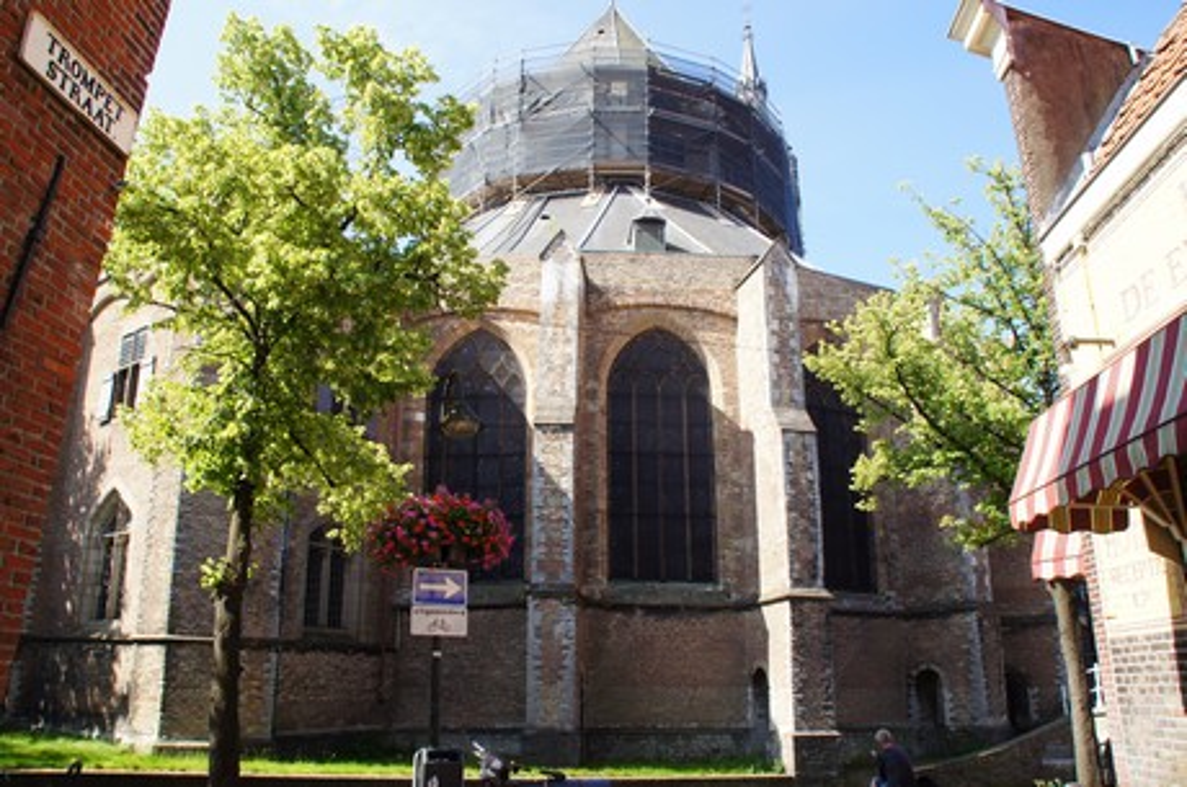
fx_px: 889
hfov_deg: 67.5
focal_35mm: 27
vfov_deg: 47.8
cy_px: 394
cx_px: 594
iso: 100
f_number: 10
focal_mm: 18
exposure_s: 1/50
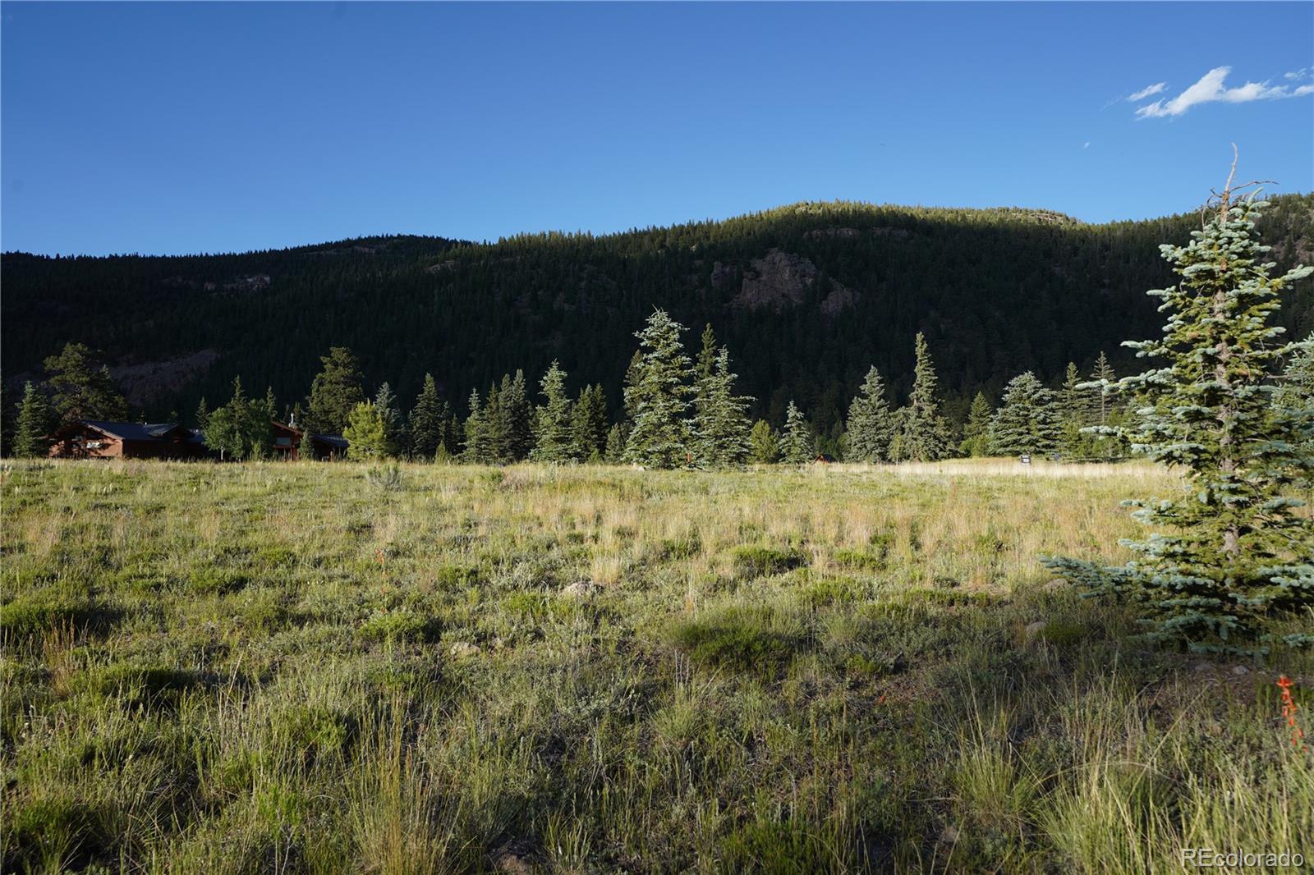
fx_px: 876
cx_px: 657
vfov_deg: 53.1
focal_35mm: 24
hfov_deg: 73.8
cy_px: 438
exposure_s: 1/250
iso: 200
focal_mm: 24
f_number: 8
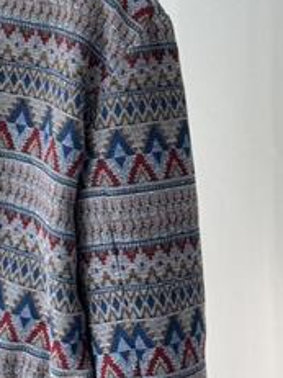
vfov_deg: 17.5
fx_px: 1211
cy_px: 60
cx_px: 10
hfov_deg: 13.2
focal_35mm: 111
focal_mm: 6.76
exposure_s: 1/392
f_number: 1.78
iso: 64
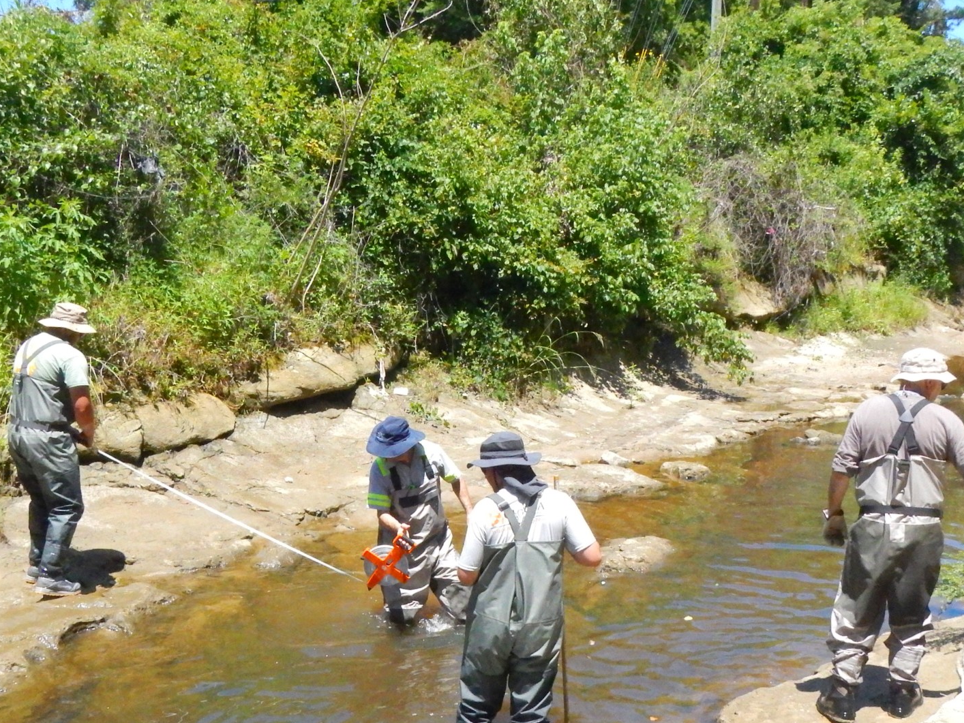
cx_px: 472
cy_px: 425
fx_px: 1198
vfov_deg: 33.5
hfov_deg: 43.8
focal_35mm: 43
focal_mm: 5.9
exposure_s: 1/1500
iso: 1600
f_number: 7.9
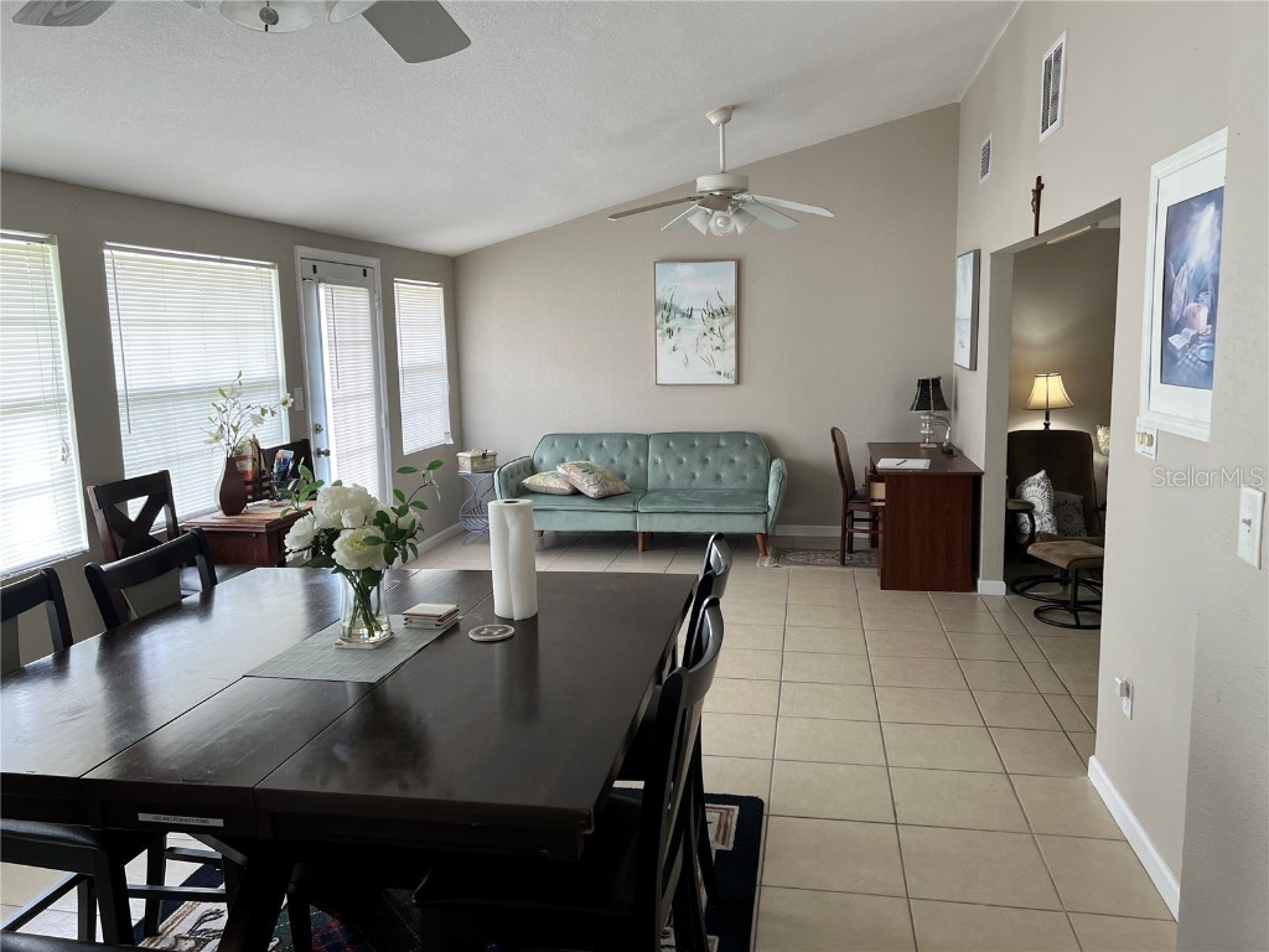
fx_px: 953
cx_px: 634
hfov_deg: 67.3
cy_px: 476
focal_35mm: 26
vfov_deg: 53.1
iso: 100
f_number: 1.5
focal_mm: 5.7
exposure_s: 1/120
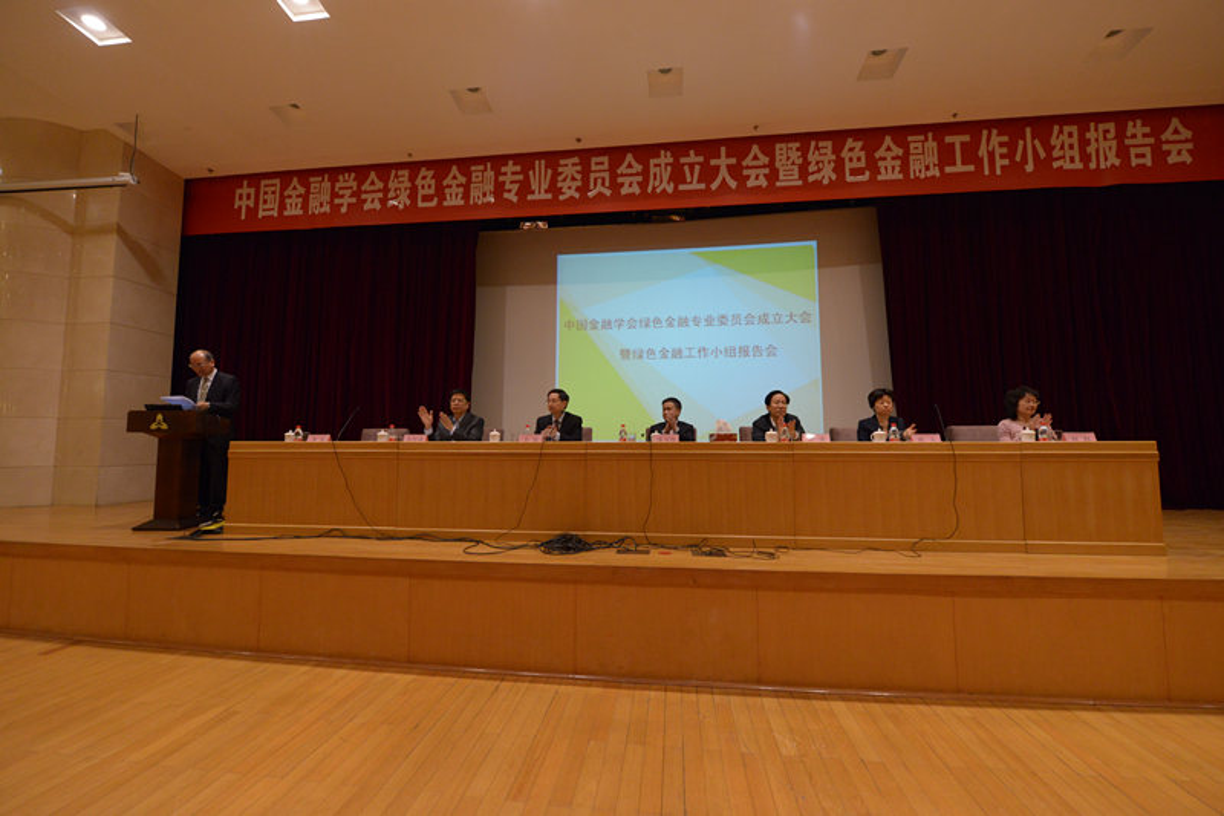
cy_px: 408
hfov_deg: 104.3
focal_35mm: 14
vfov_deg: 81.2
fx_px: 476
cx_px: 612
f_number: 5
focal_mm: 14
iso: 2500
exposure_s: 1/100
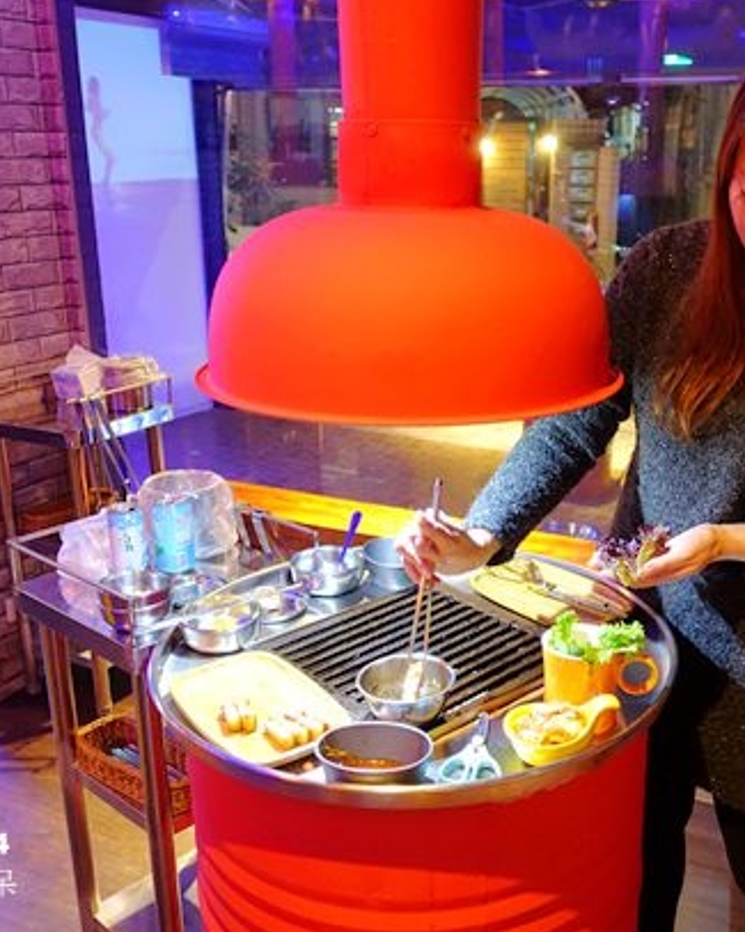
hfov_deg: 40.6
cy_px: 468
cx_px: 500
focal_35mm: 36
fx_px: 993
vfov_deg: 50.3
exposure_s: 1/15
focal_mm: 8.8
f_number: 1.8
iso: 800
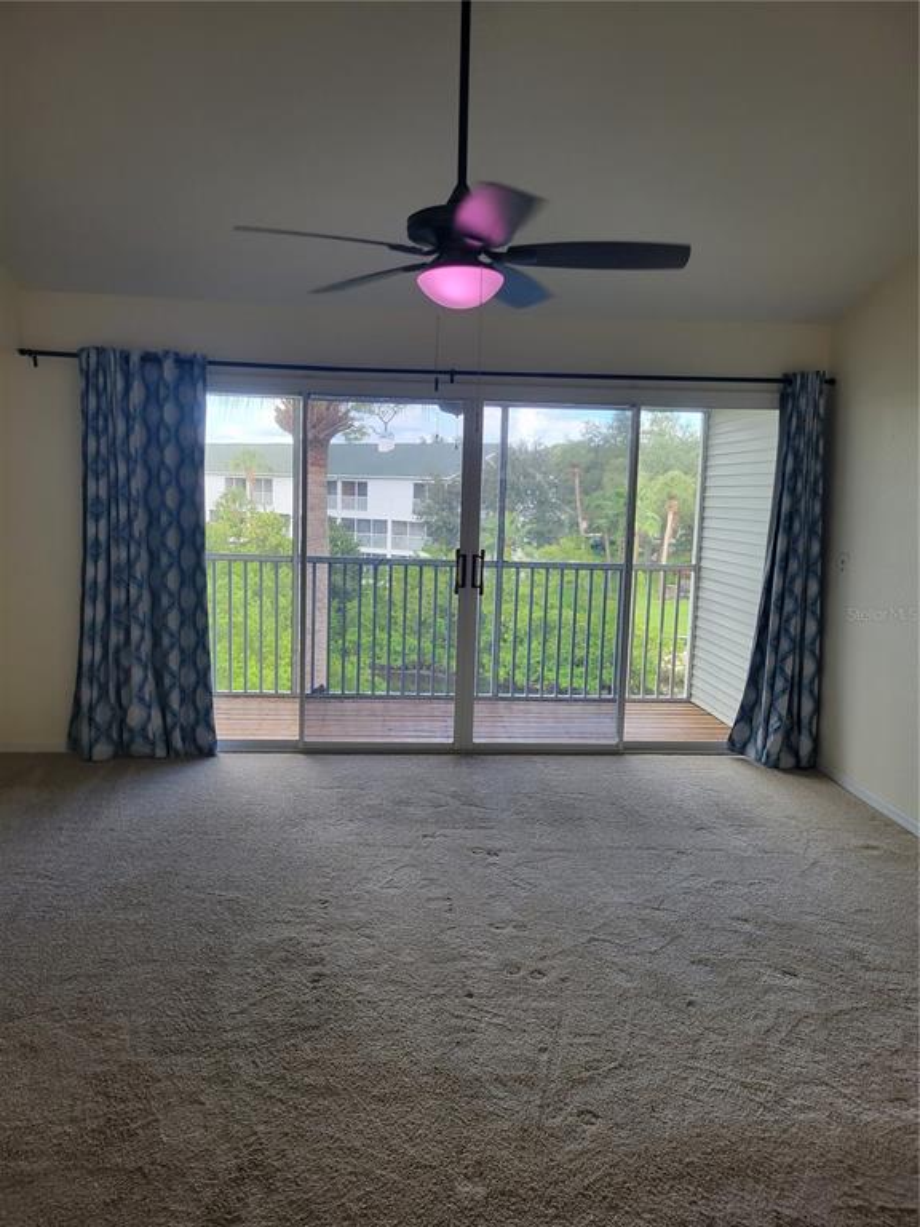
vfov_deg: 67.3
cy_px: 614
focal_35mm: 26
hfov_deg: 53.1
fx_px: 921
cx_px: 460
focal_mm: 5.4
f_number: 1.8
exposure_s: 1/120
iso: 64
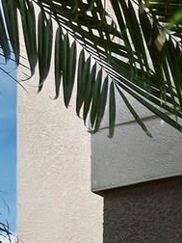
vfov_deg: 15.1
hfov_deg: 8.4
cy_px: 552
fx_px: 624
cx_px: 712
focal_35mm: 89
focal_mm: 7
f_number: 11
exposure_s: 1/160
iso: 400
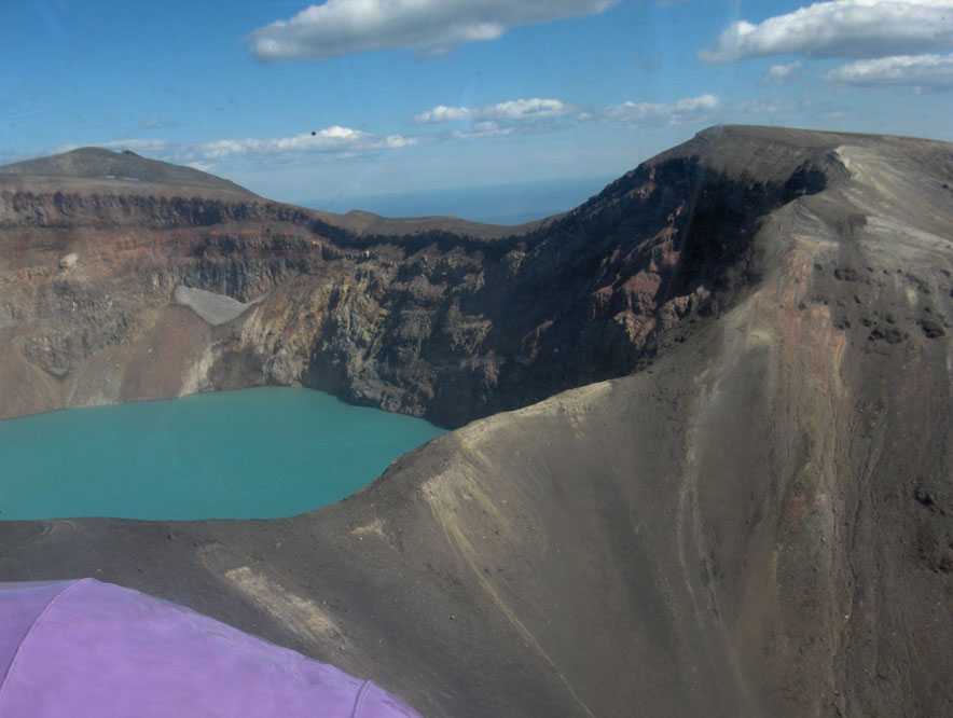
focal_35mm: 39
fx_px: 1075
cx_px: 476
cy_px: 359
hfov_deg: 47.8
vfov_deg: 36.9
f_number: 4.8
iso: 100
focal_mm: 8
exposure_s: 1/641
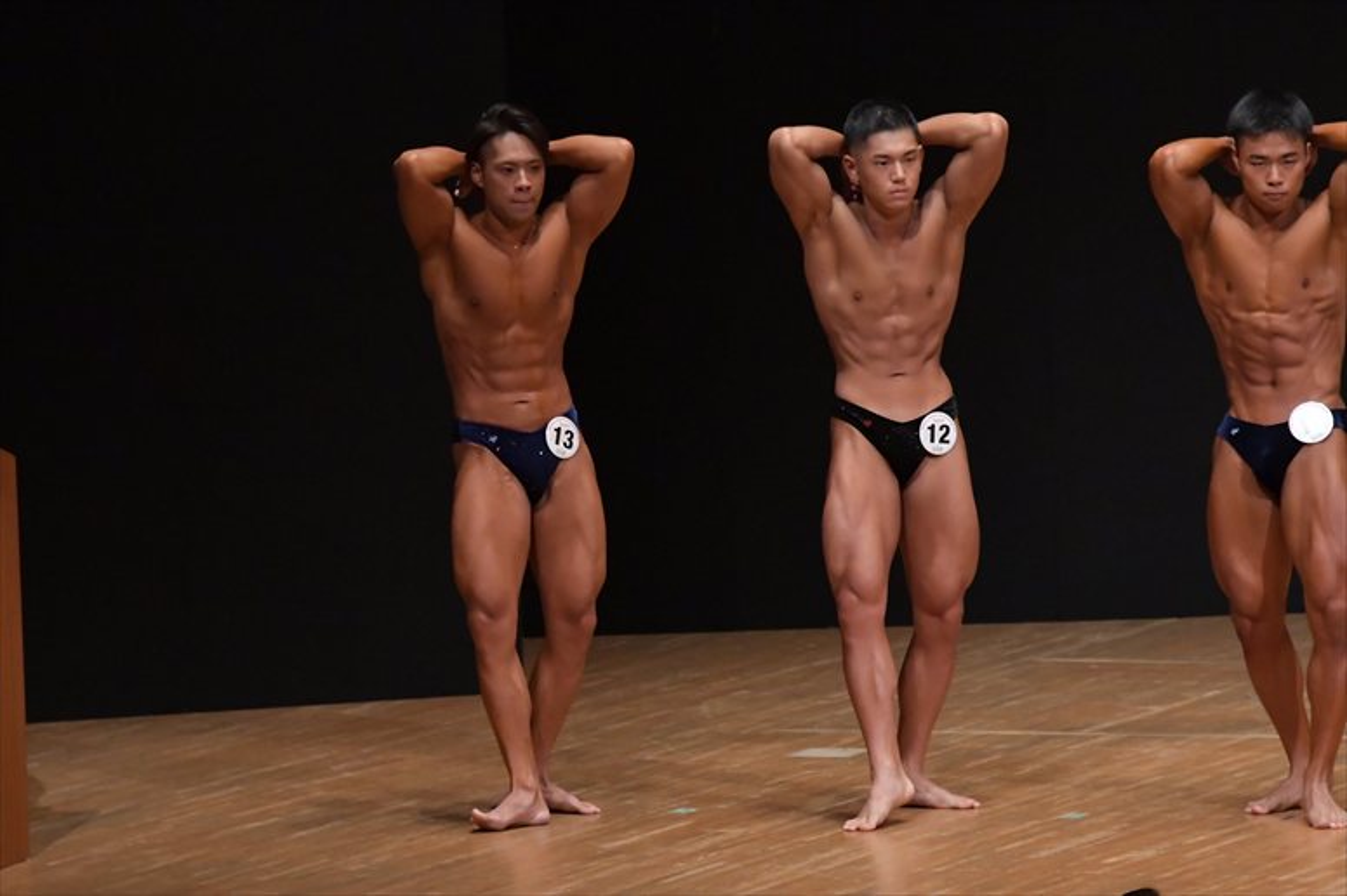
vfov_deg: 4.8
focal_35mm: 285
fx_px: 10659
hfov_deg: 7.2
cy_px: 448
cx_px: 674
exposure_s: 1/400
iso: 6400
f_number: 5.6
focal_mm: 190
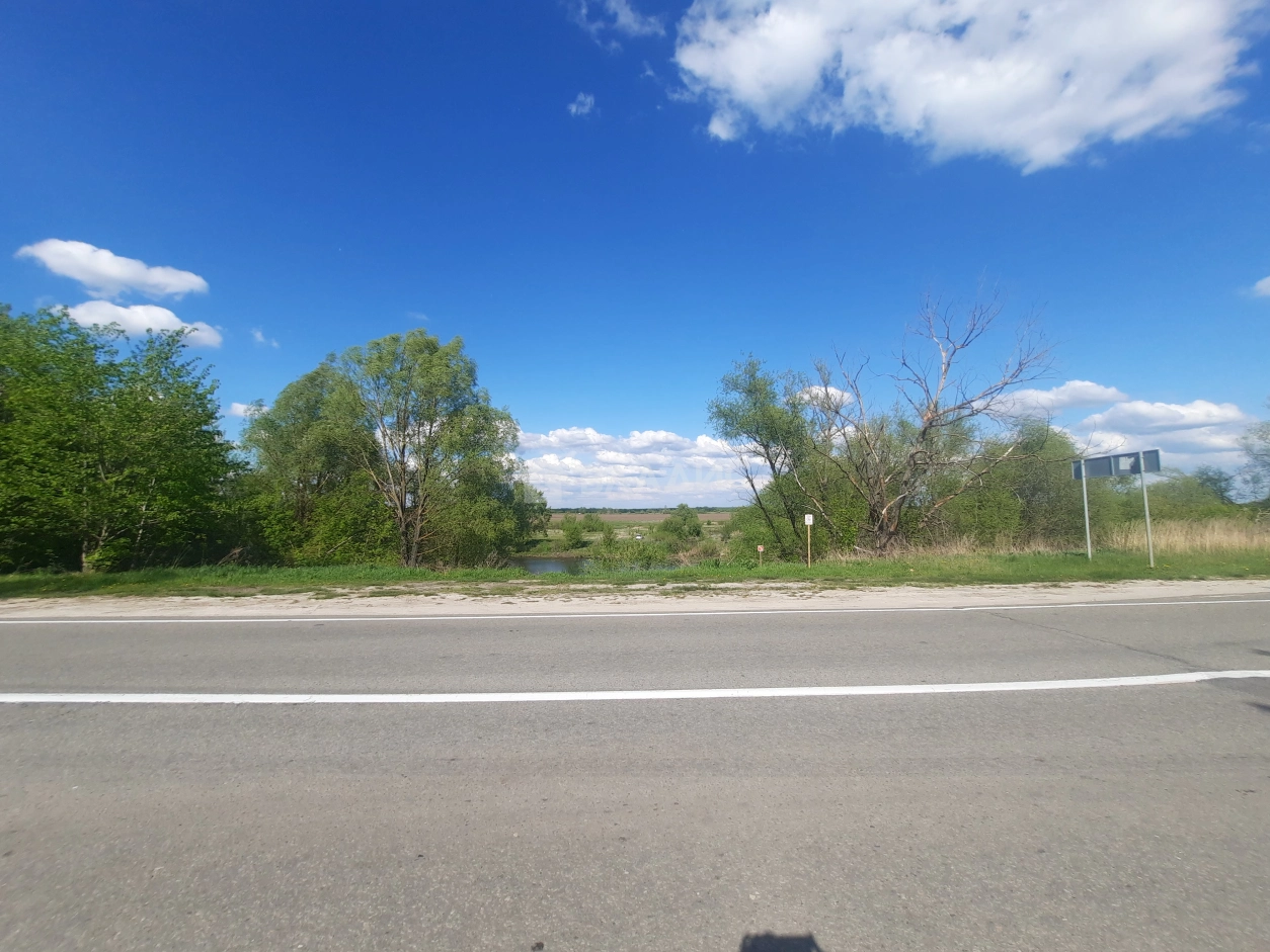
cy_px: 476
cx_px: 635
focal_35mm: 13
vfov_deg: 89.9
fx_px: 477
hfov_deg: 106.2
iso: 40
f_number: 2.2
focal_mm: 1.74
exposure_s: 1/1389
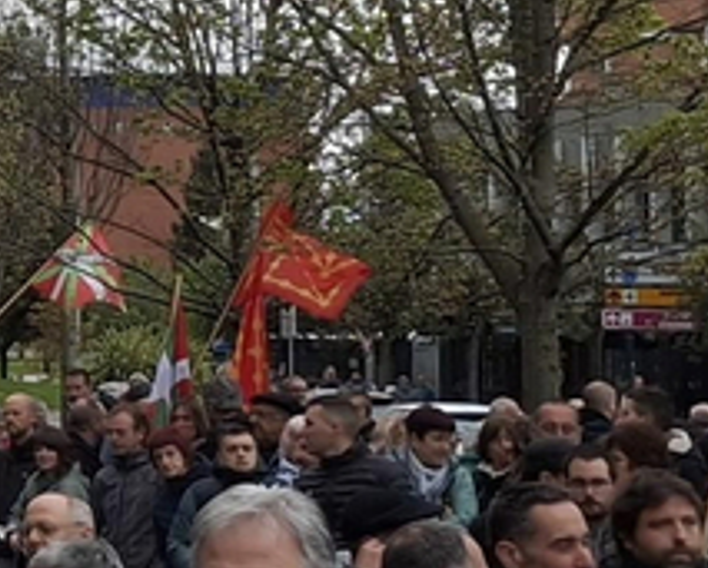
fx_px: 3840
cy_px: 106
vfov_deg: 8.4
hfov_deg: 10.0
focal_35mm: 183
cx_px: -558
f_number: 1.8
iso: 32
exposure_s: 1/999
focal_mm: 4.69
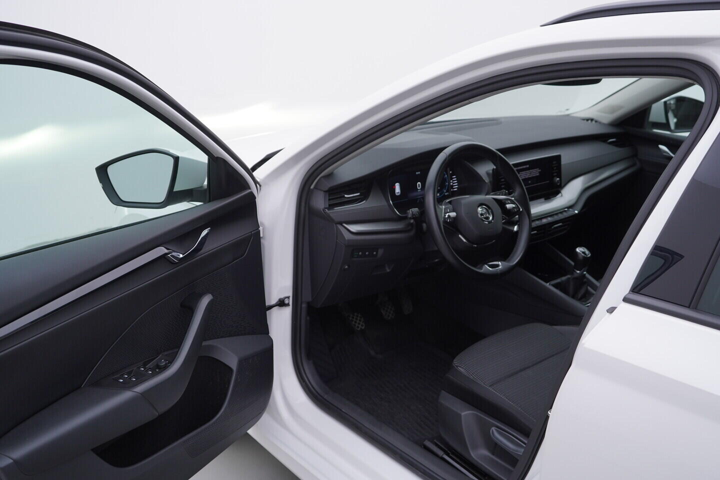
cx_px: 360
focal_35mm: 36
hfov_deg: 53.1
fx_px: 720
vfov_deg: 36.9
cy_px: 240
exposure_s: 1/80
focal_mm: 24
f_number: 4
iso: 125
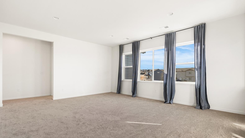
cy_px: 75
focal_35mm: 18
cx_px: 122
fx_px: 114
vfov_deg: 62.3
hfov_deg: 94.2
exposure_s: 1/25
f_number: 8
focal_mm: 16.5
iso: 160
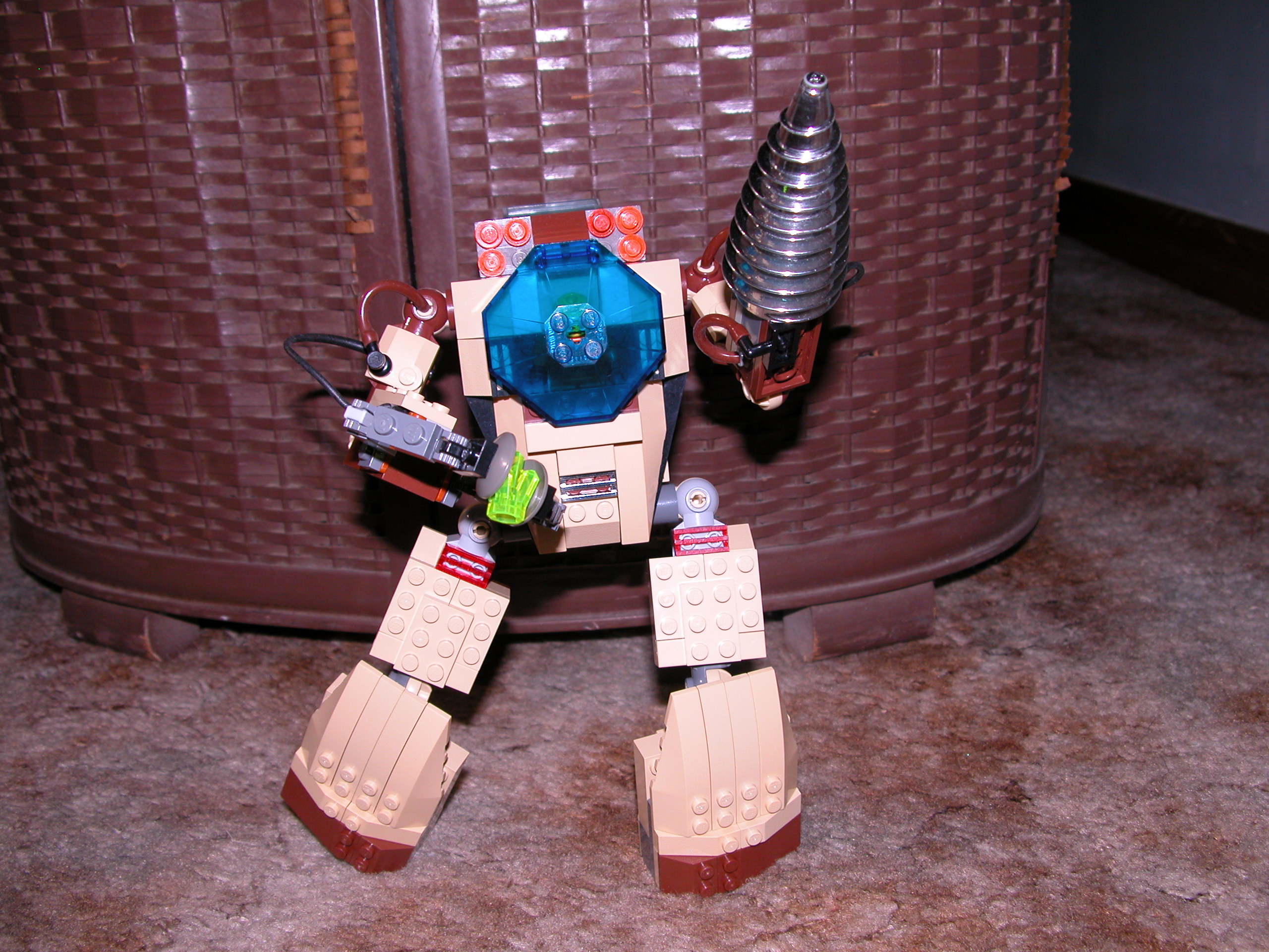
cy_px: 476
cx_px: 634
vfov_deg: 40.7
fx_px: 1283
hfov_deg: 52.6
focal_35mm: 35
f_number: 3.5
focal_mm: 8.9
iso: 100
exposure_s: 1/60
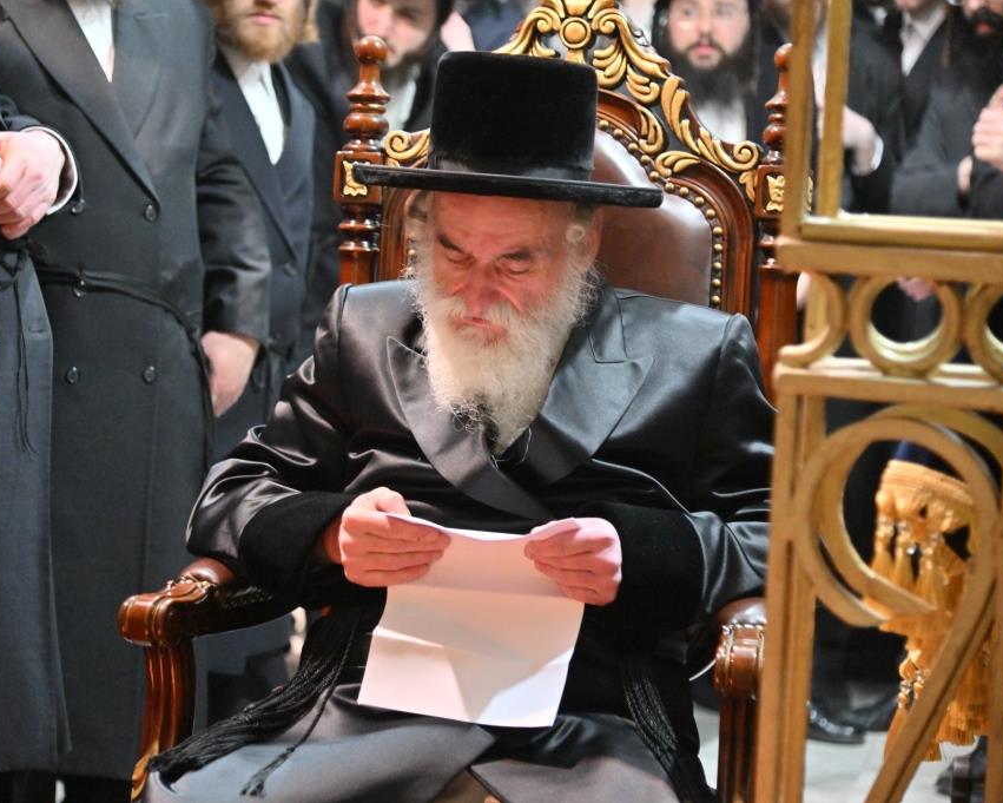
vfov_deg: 16.0
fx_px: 2850
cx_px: 416
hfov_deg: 19.9
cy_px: 402
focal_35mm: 96
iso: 2500
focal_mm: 85
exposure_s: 1/60
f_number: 4
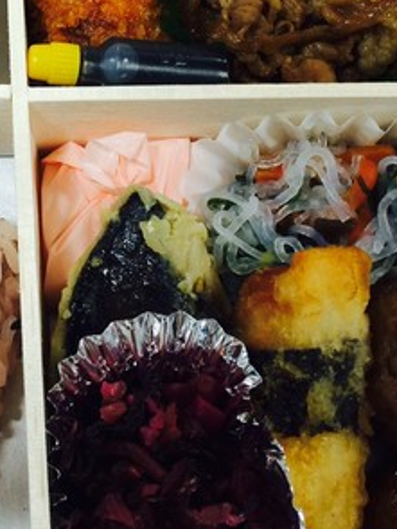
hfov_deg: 21.1
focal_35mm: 68
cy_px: 34
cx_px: 22
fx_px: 1038
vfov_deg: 27.3
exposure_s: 1/60
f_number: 2.2
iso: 50
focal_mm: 4.12
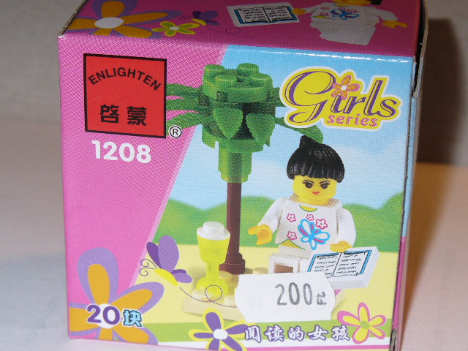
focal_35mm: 97
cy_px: 176
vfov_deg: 15.2
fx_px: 1311
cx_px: 234
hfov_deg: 20.2
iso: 80
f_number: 3.3
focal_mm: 12.8
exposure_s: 1/30
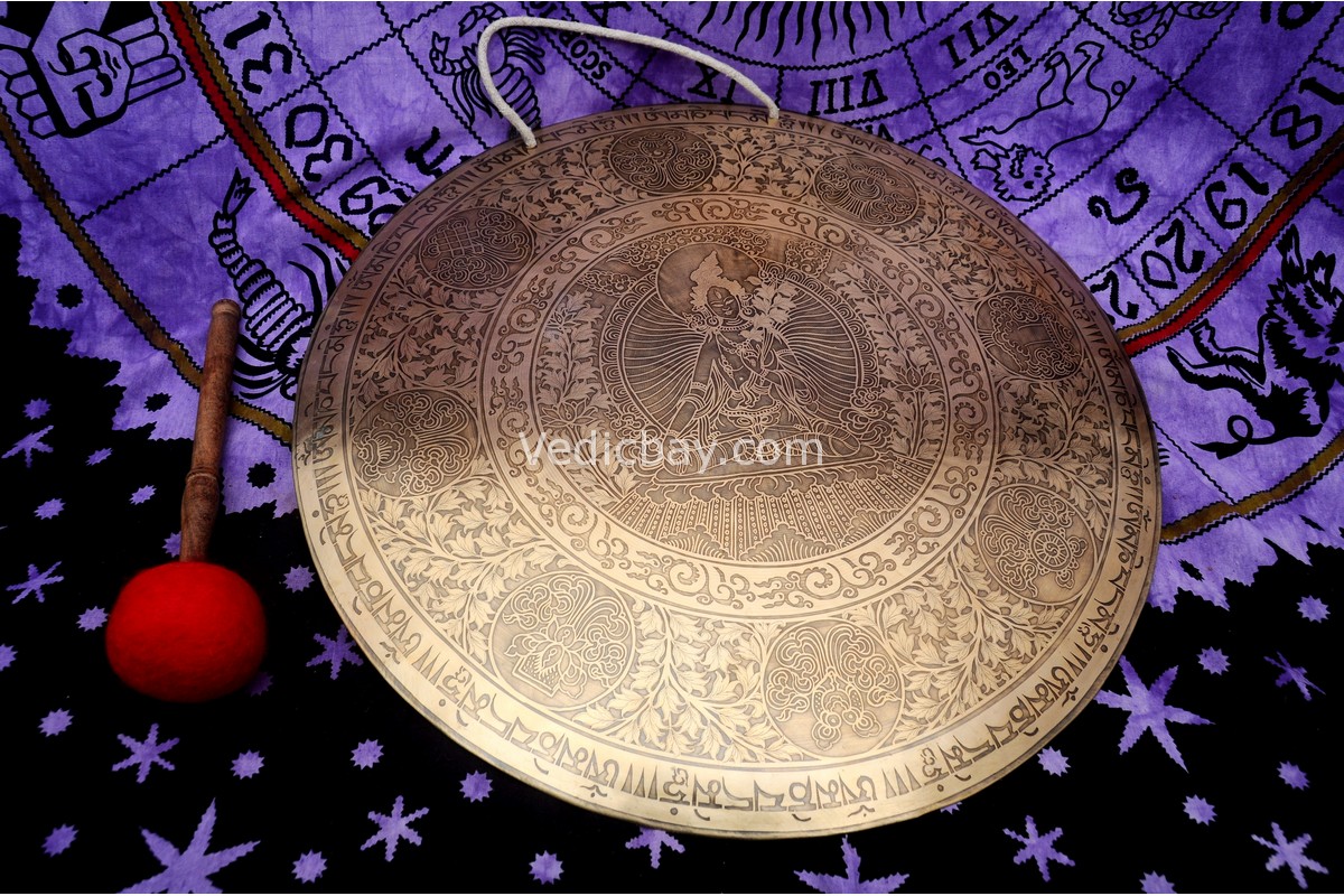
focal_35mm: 30
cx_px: 672
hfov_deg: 61.9
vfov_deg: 43.6
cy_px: 448
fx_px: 1120
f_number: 8
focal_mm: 20
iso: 200
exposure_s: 1/100
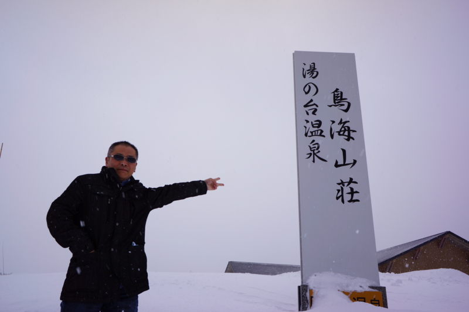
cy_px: 156
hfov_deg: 61.9
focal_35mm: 30
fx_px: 391
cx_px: 234
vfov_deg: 43.6
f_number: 7.1
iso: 100
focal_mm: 20
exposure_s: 1/200
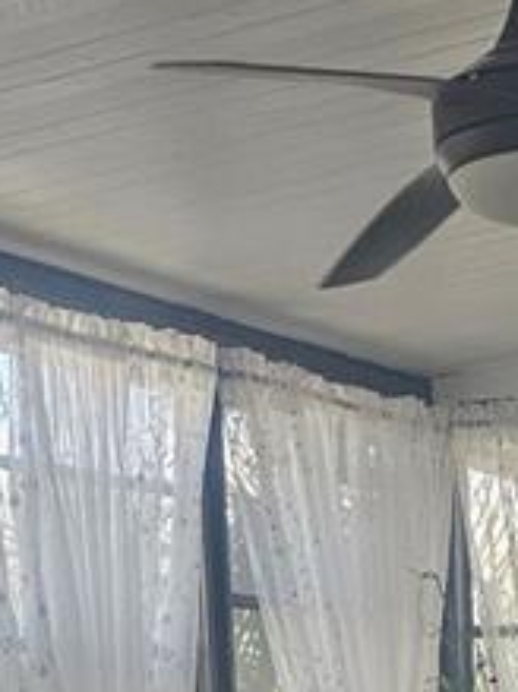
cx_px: 404
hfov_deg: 11.7
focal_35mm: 126
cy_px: 1049
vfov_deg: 14.5
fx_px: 2516
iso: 125
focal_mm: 6.3
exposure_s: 1/207
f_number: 1.7
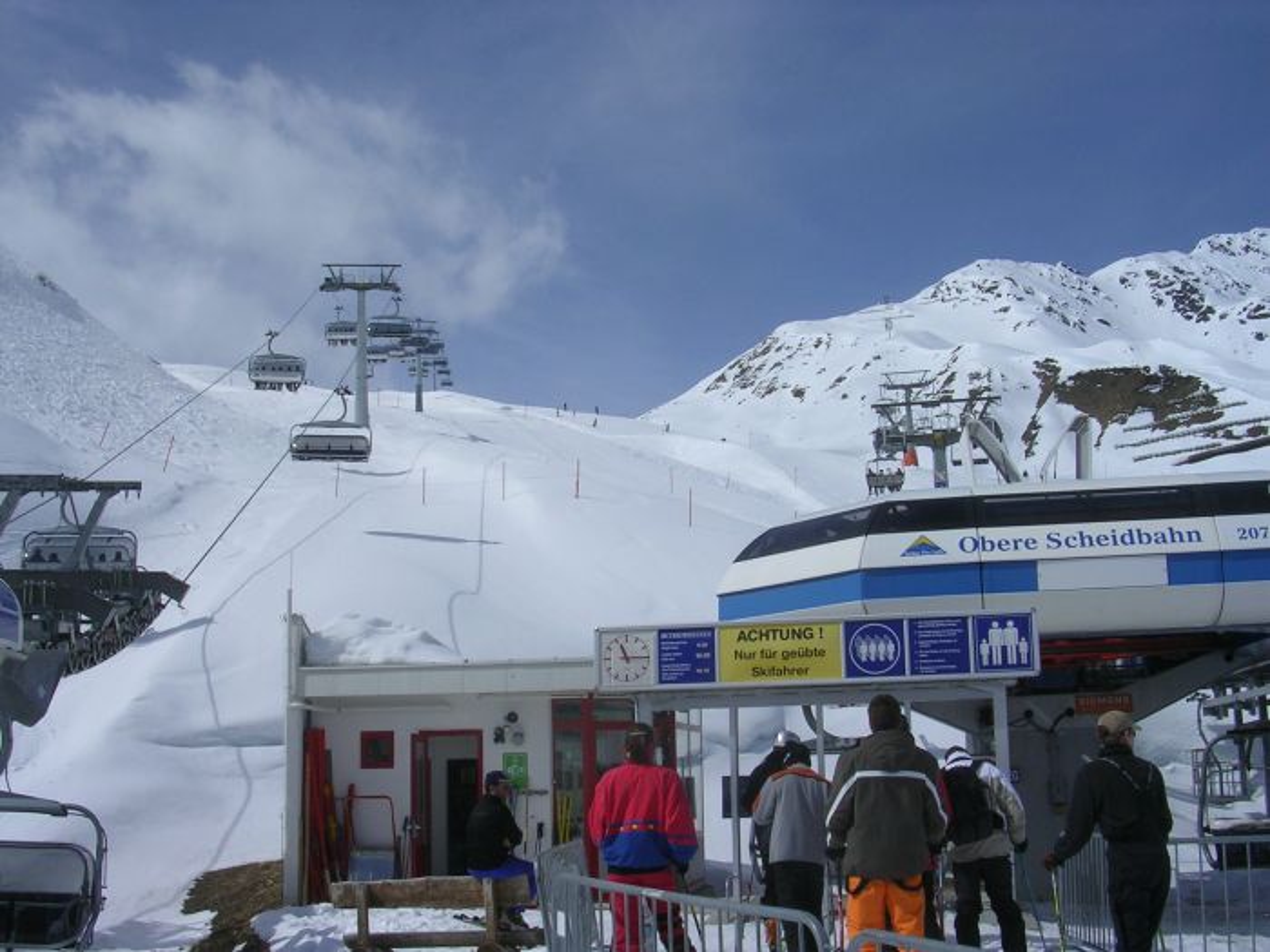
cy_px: 476
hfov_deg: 49.0
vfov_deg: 37.7
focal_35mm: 38
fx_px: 1394
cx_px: 635
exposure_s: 1/1111
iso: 50
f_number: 5.6
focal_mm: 5.8
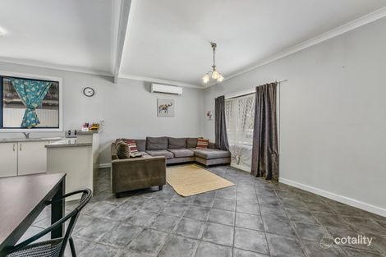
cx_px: 193
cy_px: 128
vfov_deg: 81.2
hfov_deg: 104.3
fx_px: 150
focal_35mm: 14
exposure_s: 1/2
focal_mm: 14
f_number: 11
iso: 125
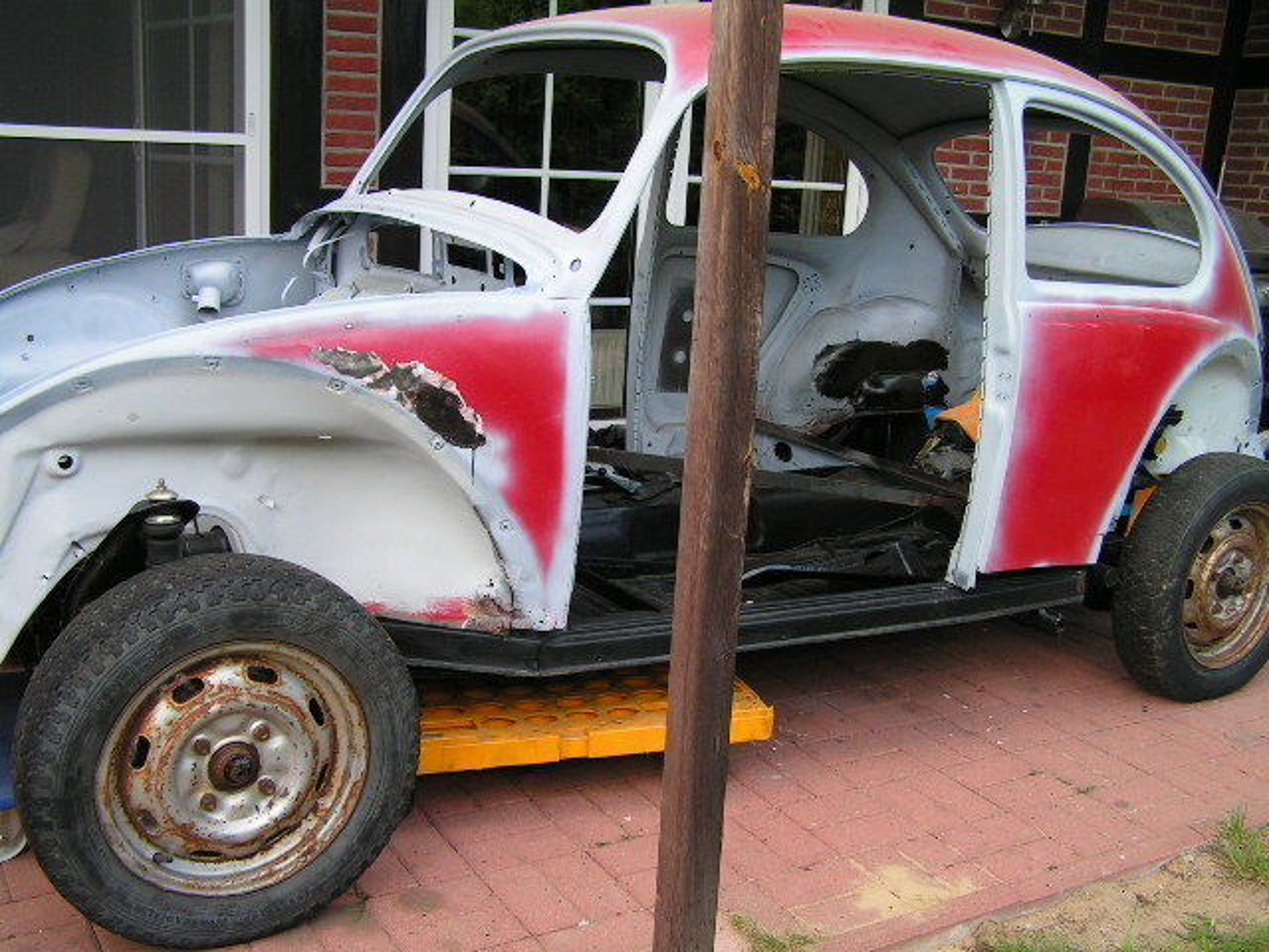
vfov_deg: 37.7
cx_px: 634
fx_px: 1393
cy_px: 476
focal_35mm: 38
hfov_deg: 49.0
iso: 50
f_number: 3.2
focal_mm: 6.3
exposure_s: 1/40
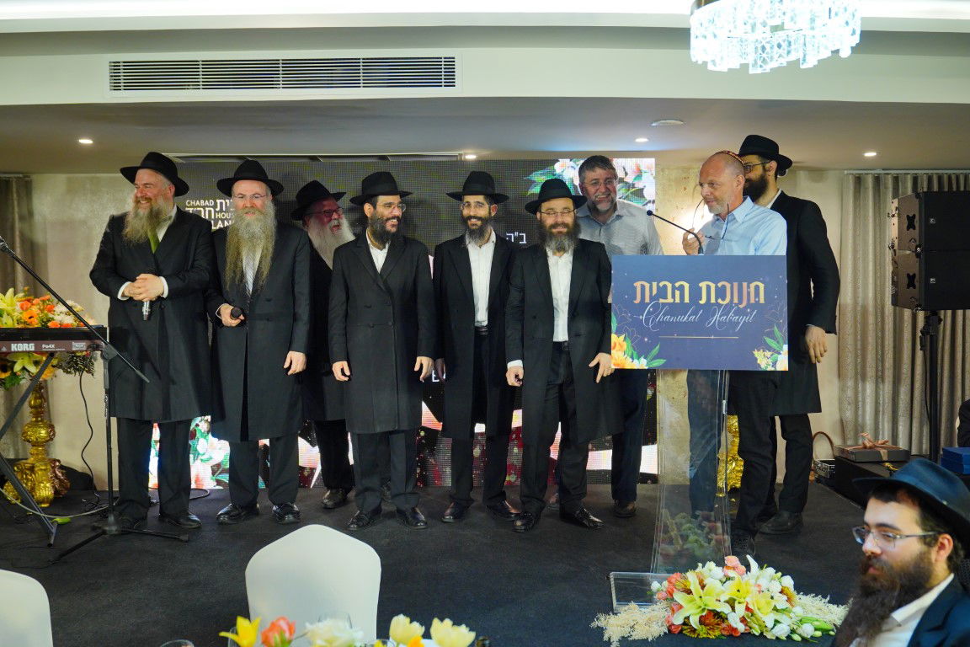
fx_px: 889
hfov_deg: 57.2
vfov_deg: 40.0
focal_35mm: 33
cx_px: 485
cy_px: 324
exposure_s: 1/200
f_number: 4
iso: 1600
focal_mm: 33
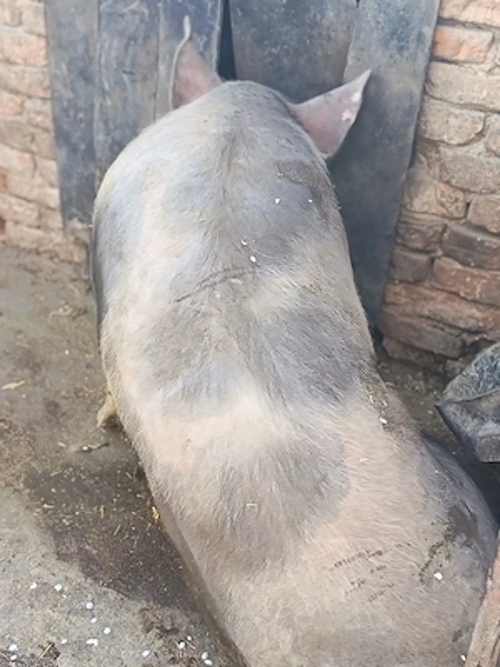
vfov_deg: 39.7
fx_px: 924
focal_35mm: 48
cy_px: 334
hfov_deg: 30.3
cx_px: 250
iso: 240
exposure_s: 1/100
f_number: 4
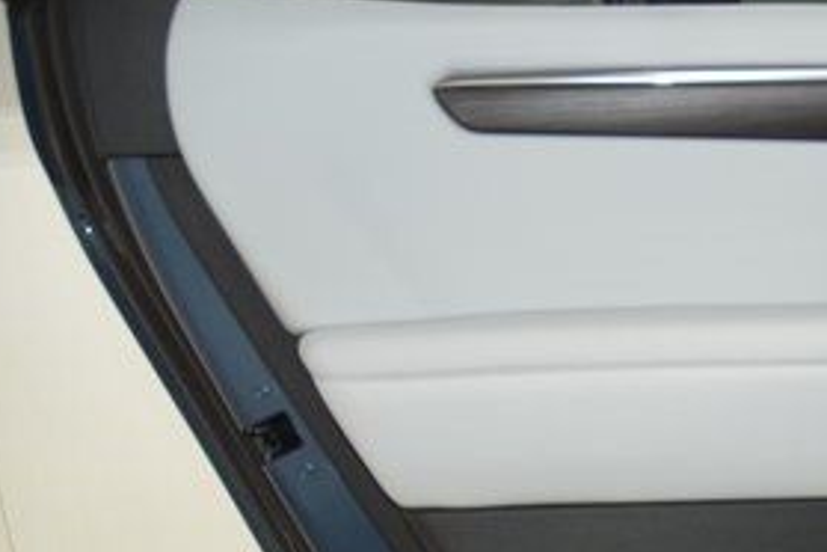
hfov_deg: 29.3
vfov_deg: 20.9
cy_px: 598
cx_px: 901
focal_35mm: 62
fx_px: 1424
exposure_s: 1/60
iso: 1000
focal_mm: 18
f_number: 3.5
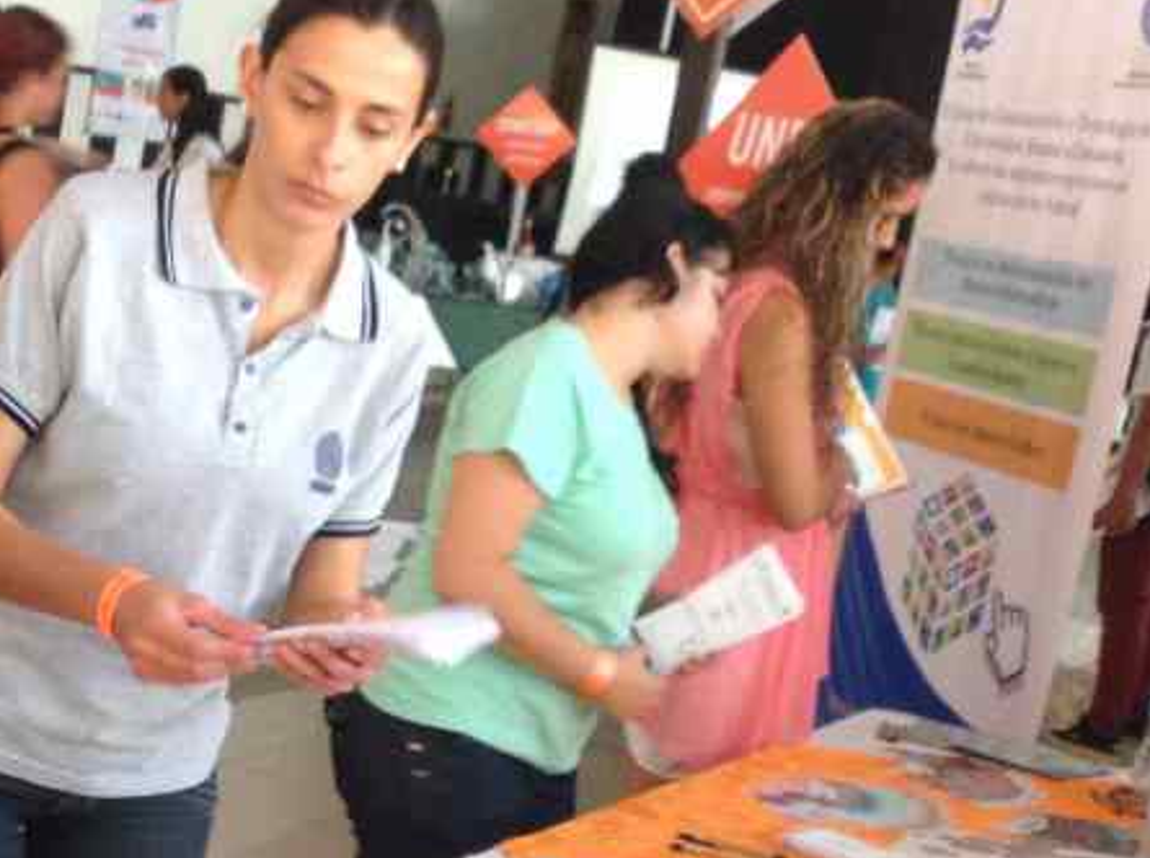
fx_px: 3051
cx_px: 434
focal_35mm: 92
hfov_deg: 21.3
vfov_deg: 15.9
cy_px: 646
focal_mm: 4.28
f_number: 2.4
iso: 50
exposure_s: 1/30
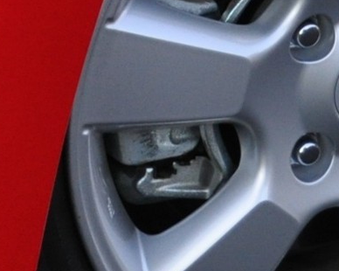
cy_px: -116
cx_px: -163
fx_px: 2638
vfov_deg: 5.8
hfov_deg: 7.2
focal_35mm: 263
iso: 800
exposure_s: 1/30
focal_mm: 29
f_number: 4.5
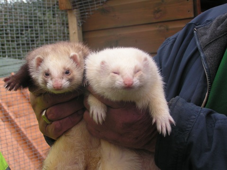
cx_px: 114
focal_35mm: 67
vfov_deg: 21.9
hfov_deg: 29.0
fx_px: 439
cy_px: 85
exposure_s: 1/80
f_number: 3.2
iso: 80
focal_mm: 11.1
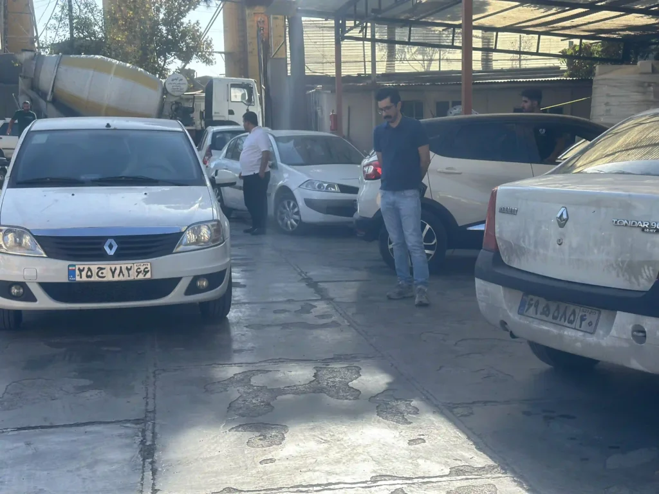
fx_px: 914
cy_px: 247
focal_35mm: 48
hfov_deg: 39.7
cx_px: 330
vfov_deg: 30.3
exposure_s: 1/2532
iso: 100
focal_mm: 6.86
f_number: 1.78
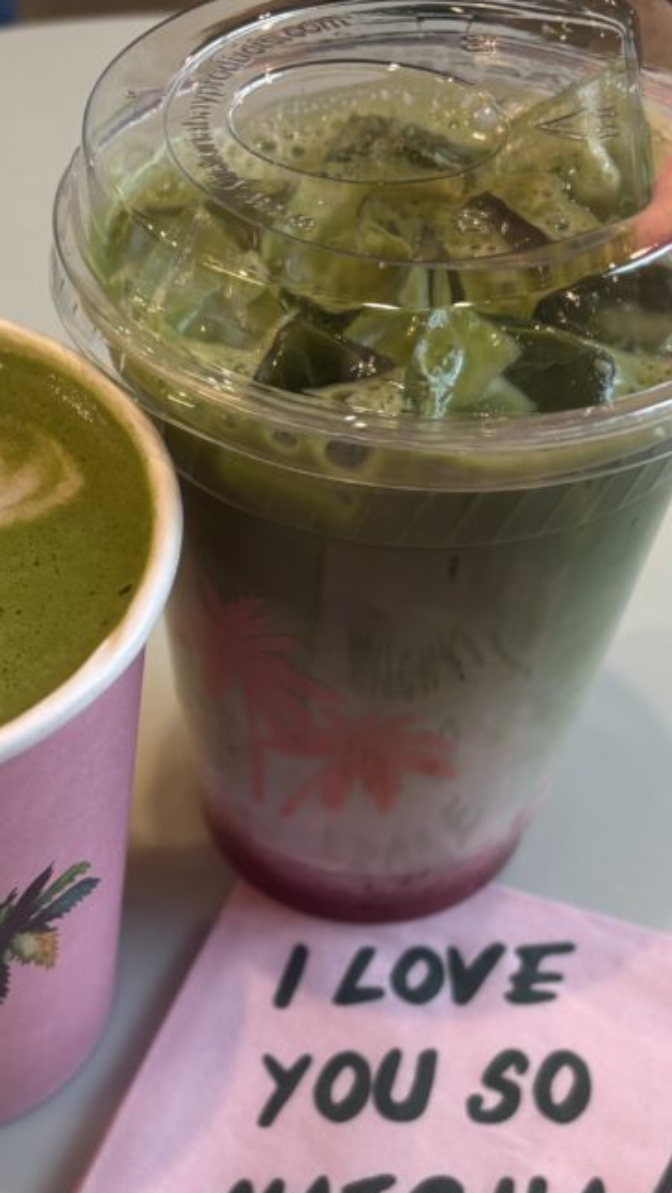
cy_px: 866
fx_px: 1425
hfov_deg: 26.4
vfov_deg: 44.3
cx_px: 230
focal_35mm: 45
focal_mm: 5.96
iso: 125
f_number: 1.6
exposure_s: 1/60
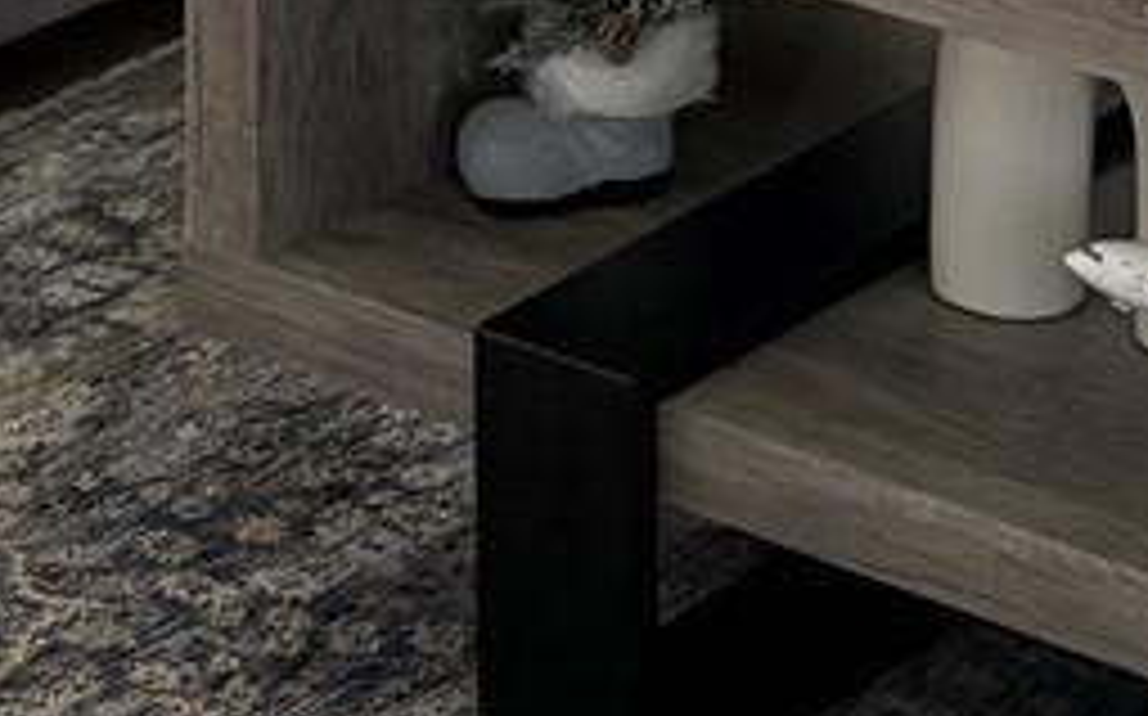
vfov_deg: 7.0
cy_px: -1211
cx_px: 711
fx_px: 5409
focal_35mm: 173
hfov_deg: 12.1
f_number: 1.6
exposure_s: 1/60
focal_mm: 5.96
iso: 320
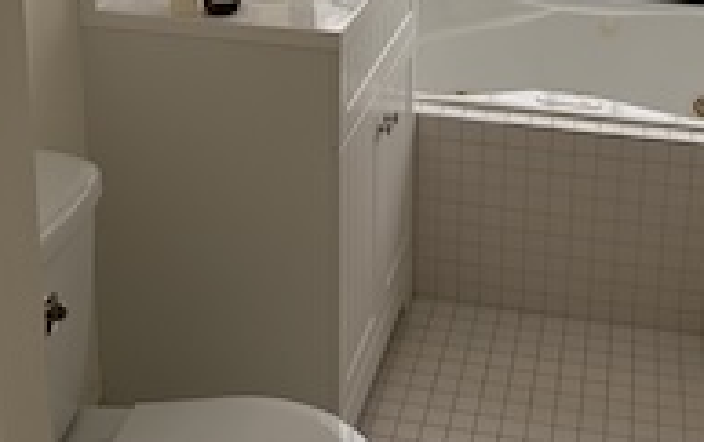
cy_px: -95
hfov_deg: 35.5
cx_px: 427
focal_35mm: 57
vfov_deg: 21.1
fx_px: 1095
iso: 50
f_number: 1.6
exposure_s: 1/120
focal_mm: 5.96
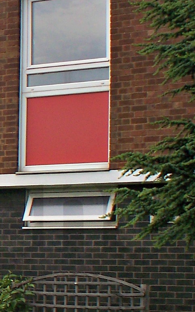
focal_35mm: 155
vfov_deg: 13.5
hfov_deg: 7.9
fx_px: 1318
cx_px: -268
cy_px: 134
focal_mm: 7.54
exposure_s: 1/400
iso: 64
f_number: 5
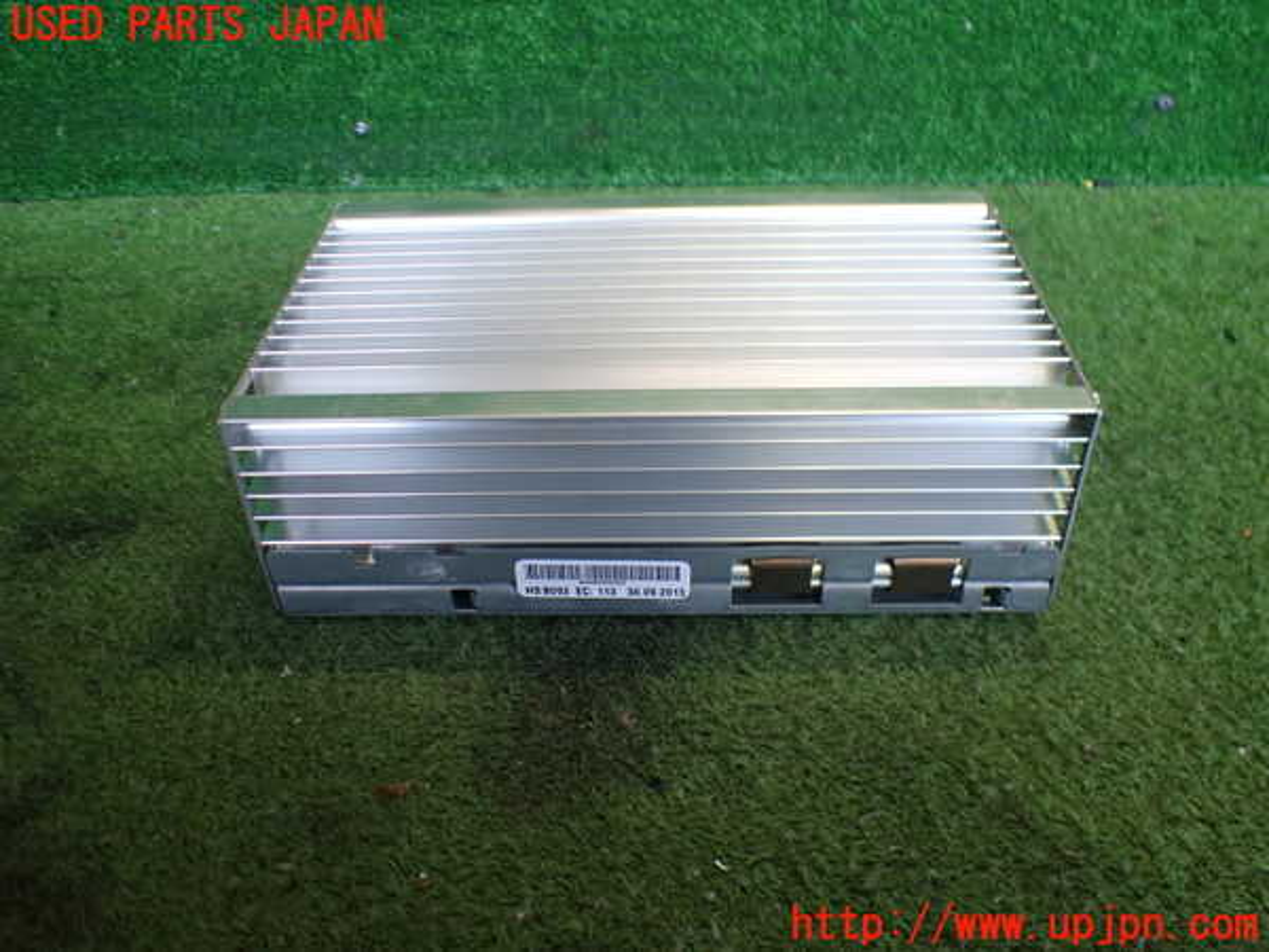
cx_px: 634
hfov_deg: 60.0
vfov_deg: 46.8
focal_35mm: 30
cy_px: 476
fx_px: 1100
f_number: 2.3
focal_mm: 5.4
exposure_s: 1/125
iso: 320
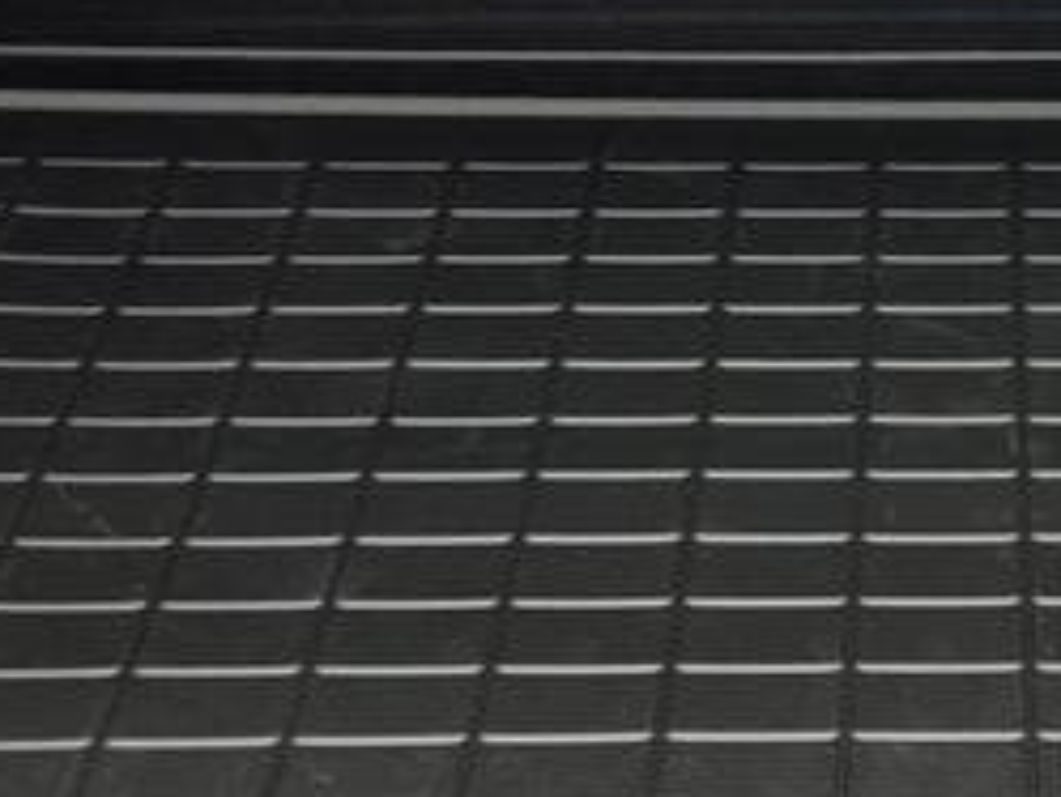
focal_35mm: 118
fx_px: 3619
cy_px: -47
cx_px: 963
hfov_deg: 16.5
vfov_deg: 12.4
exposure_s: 1/180
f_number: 1.8
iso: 125
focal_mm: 5.4
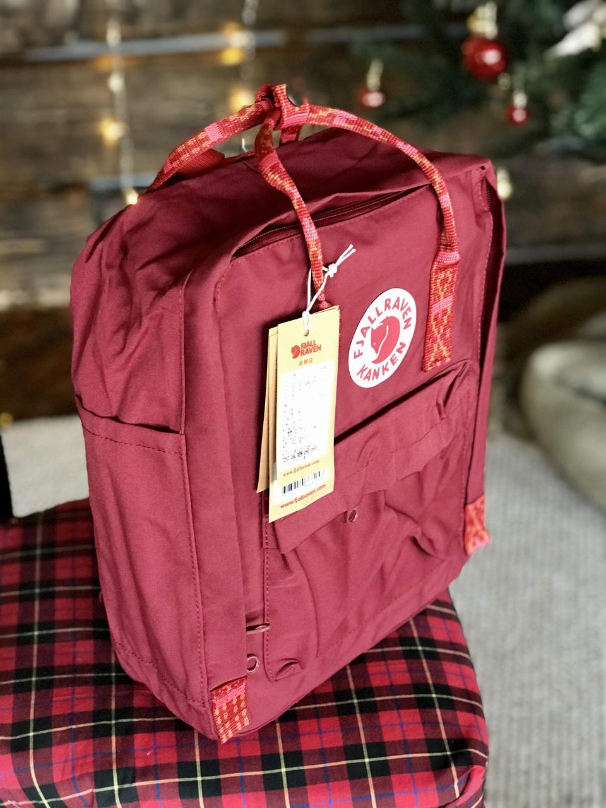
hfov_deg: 25.7
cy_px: 404
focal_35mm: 57
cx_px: 303
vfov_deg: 33.8
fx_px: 1330
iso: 500
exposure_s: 1/50
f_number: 2.8
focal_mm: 6.6
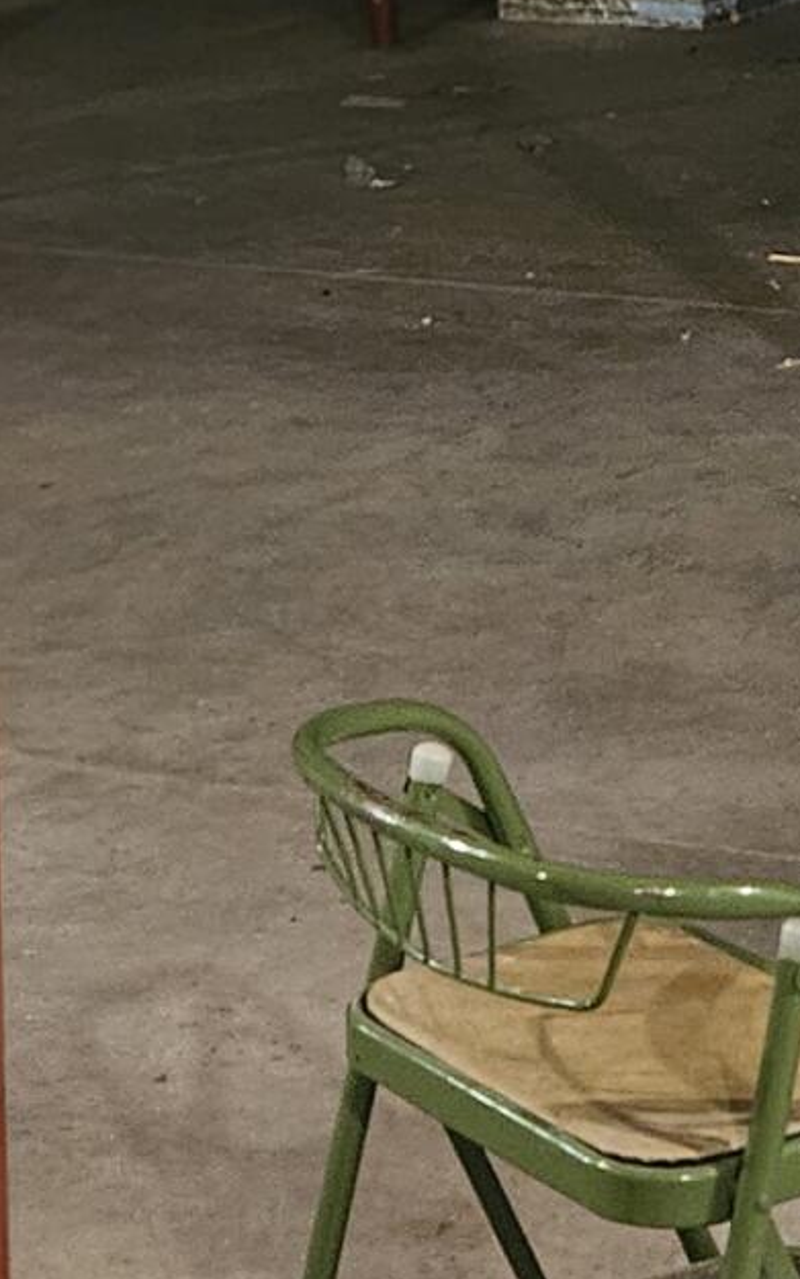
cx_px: 872
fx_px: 4079
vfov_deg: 17.4
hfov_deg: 11.1
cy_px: 20
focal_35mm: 117
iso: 800
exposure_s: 1/24
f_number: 1.8
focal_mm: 5.4
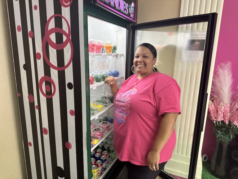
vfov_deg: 56.8
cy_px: 90
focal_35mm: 24
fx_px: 165
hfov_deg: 71.6
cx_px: 119
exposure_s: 1/60
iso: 250
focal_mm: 6.86
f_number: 1.78
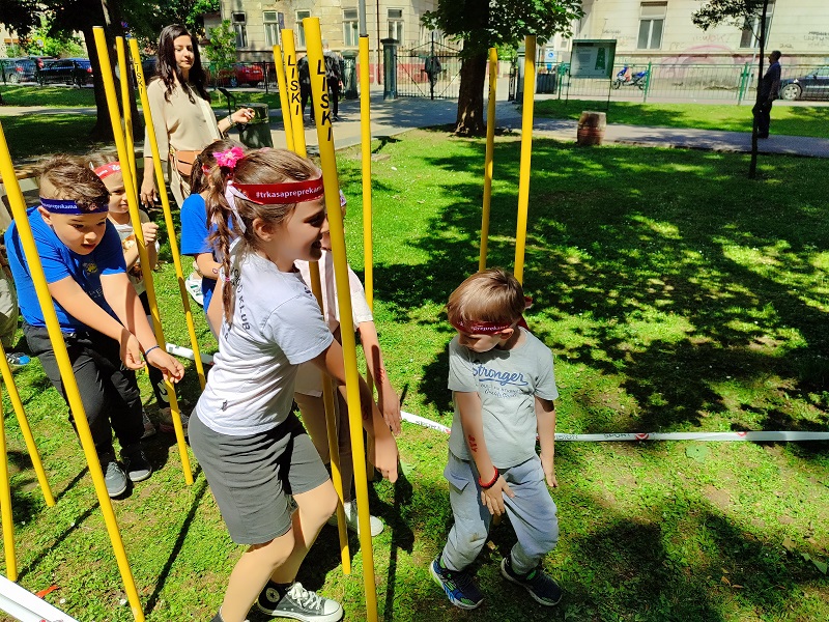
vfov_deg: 54.9
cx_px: 414
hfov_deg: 69.4
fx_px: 599
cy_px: 311
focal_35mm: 25
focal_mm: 5.95
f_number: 1.89
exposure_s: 1/973
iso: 50
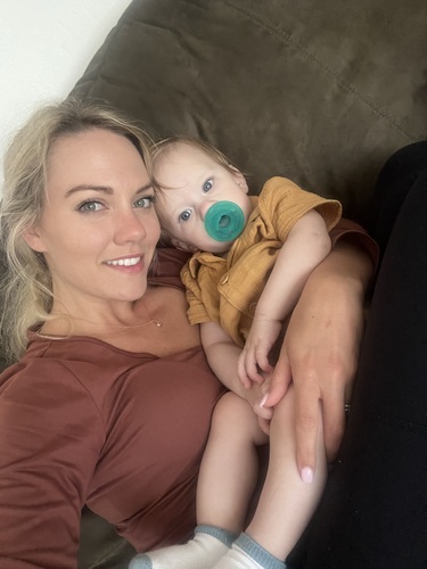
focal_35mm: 23
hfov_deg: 58.9
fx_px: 378
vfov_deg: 73.9
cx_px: 214
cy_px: 284
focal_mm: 2.71
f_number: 2.2
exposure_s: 1/32
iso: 400
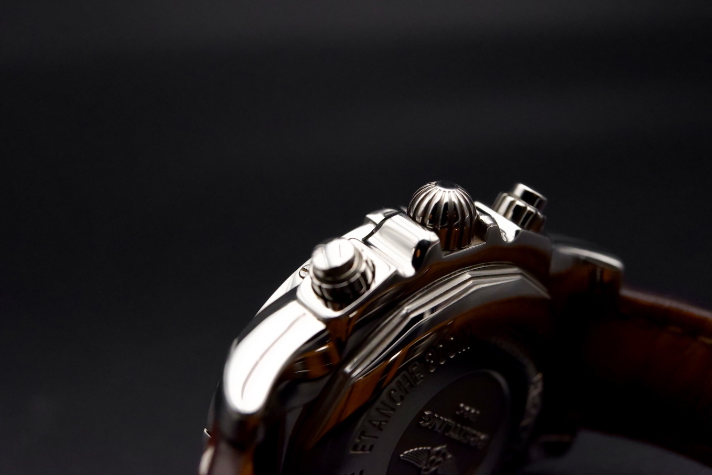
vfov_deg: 31.9
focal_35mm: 42
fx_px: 831
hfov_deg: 46.4
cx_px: 356
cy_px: 238
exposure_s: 1/4000
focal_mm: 28.9
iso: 6400
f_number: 6.4
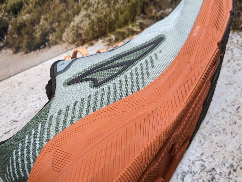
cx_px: 102
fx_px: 259
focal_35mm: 37
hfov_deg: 50.0
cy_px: 118
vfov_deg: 38.3
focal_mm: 4.38
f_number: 1.73
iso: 68
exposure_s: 1/120
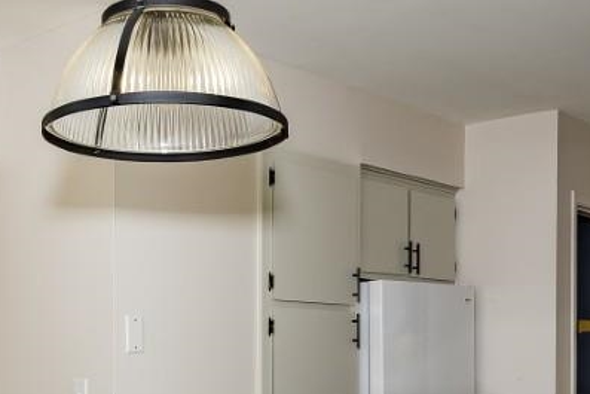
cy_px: 422
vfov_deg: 22.6
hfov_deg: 34.7
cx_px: 193
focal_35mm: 57
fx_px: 934
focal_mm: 14
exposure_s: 1/60
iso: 100
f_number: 5.6
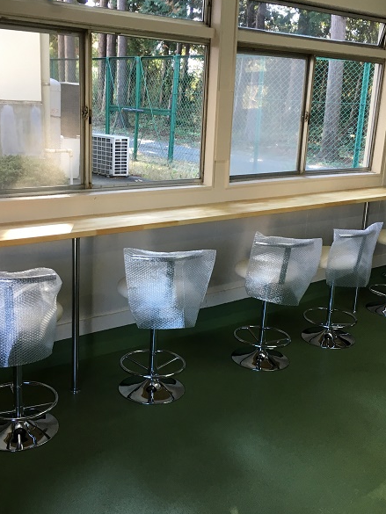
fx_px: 594
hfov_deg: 36.0
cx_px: 178
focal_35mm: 40
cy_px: 257
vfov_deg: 46.8
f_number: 2.2
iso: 32
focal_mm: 4.15
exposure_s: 1/30
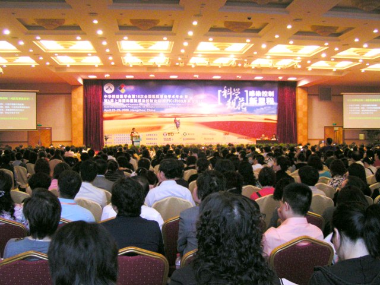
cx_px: 190
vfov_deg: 37.7
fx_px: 417
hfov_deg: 49.0
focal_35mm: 38
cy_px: 142
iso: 200
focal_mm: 5.8
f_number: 2.8
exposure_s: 1/30
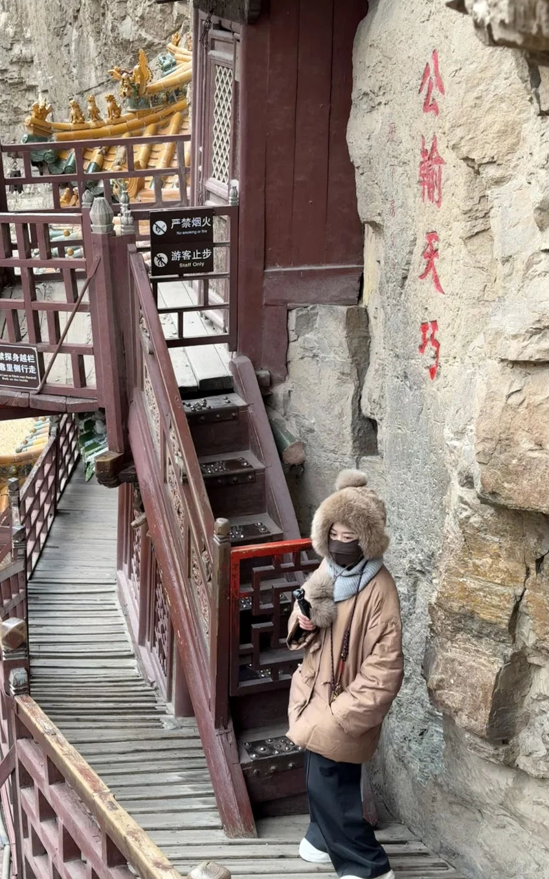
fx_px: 1293
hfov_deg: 24.0
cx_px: 241
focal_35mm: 54
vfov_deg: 37.5
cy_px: 435
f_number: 1.78
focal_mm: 6.76
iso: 100
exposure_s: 1/553
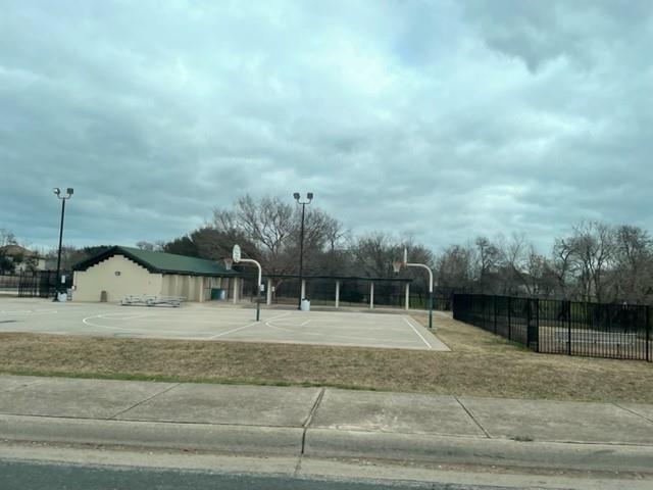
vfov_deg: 53.1
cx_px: 326
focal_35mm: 26
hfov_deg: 67.3
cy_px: 245
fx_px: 490
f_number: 1.6
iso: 32
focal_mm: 4.2
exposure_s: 1/647
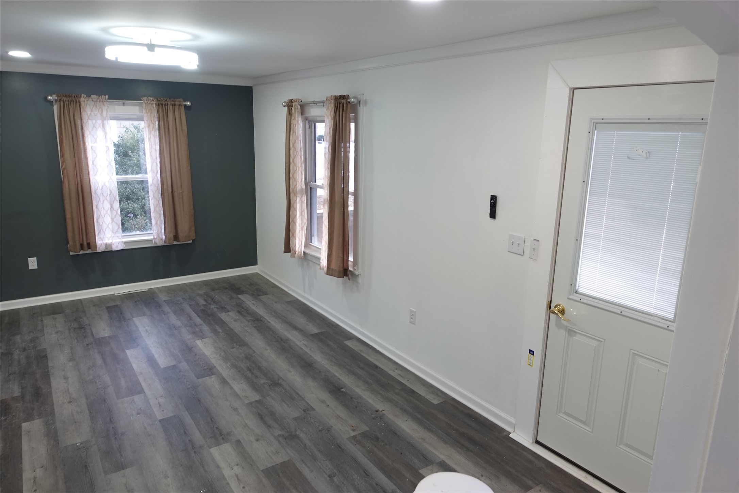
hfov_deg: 73.7
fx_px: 493
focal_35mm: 24
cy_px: 246
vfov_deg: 53.1
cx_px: 370
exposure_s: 1/25
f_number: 2.5
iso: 80
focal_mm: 9.4
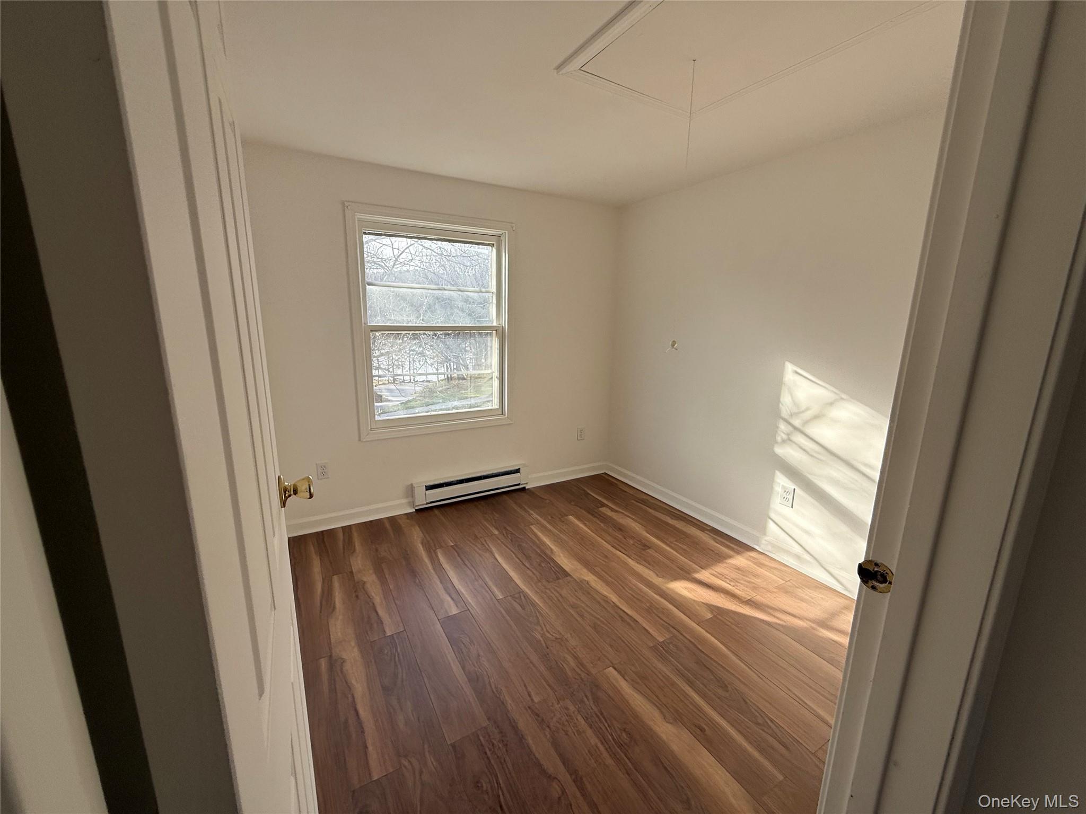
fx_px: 439
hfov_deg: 102.1
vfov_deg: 85.7
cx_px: 543
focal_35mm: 14
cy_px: 407
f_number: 2.2
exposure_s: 1/307
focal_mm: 2.22
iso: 64
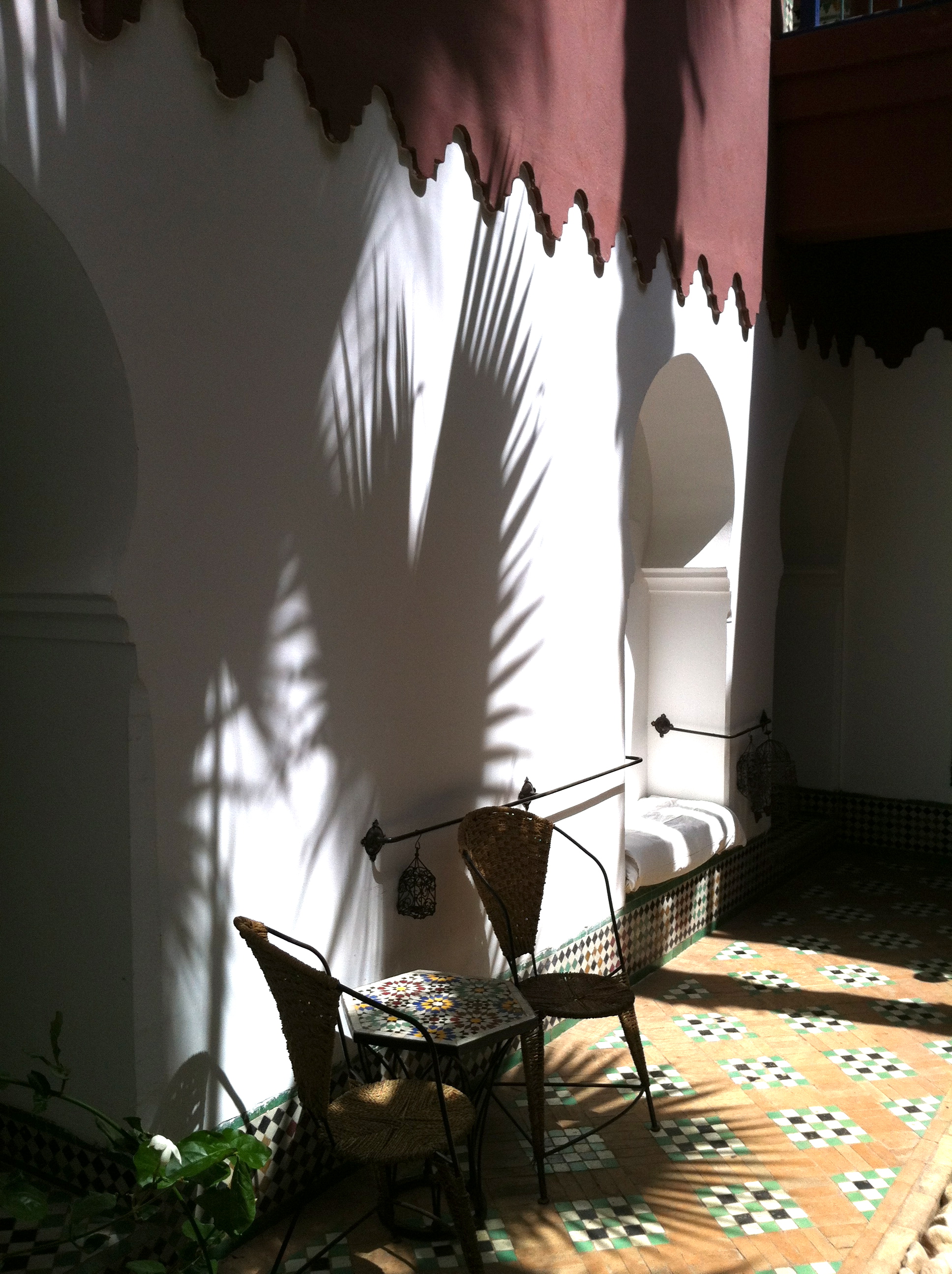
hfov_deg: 40.6
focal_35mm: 35
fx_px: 1287
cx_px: 476
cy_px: 637
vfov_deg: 52.7
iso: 80
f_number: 2.8
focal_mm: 3.85
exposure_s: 1/1257
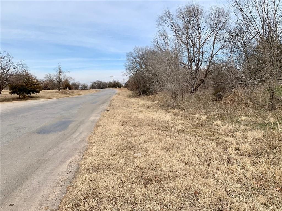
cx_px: 141
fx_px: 212
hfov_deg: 67.3
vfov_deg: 53.1
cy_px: 106
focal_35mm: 26
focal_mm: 4.25
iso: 25
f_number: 1.8
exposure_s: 1/1992
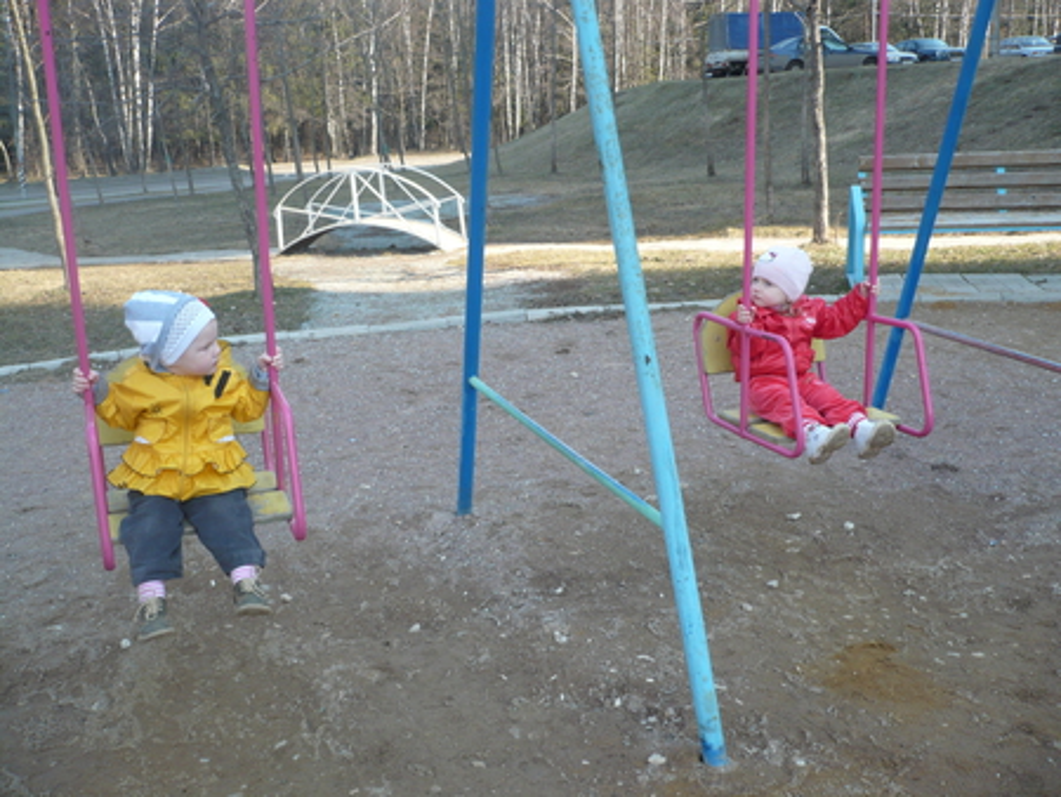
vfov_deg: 40.7
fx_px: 1073
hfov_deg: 52.6
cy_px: 398
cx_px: 530
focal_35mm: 35
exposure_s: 1/250
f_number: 2.8
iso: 100
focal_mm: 5.8
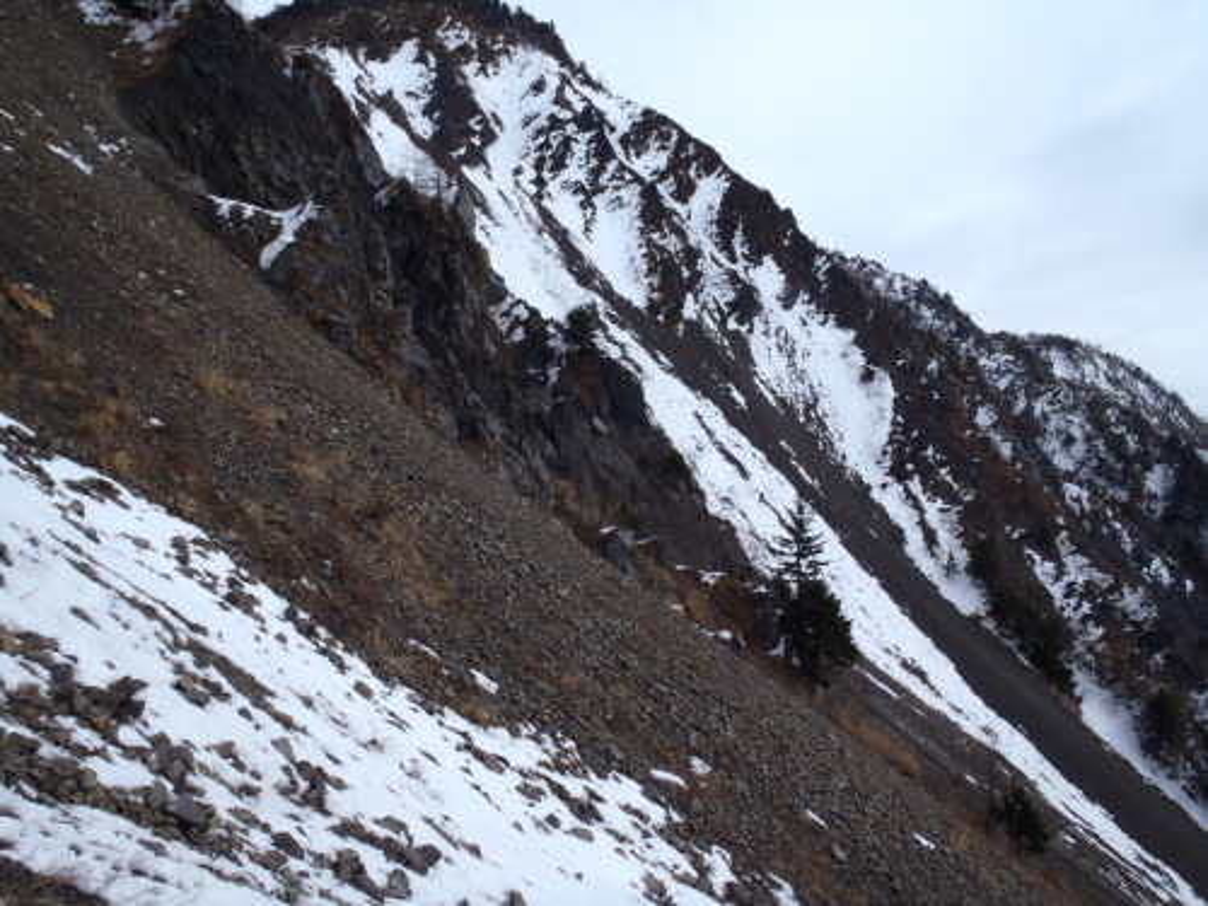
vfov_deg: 49.7
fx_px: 977
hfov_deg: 63.4
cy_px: 453
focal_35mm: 28
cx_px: 604
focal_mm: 5
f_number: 11
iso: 80
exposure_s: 1/80
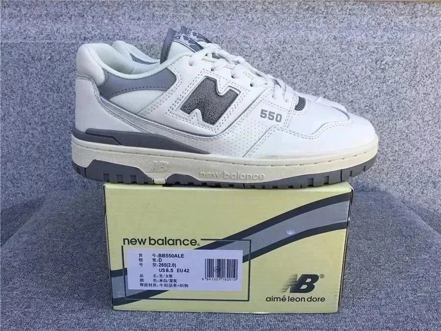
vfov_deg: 45.4
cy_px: 166
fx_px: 395
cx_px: 220
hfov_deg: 58.4
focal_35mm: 31
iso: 25
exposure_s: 1/494
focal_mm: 3.3
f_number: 2.4
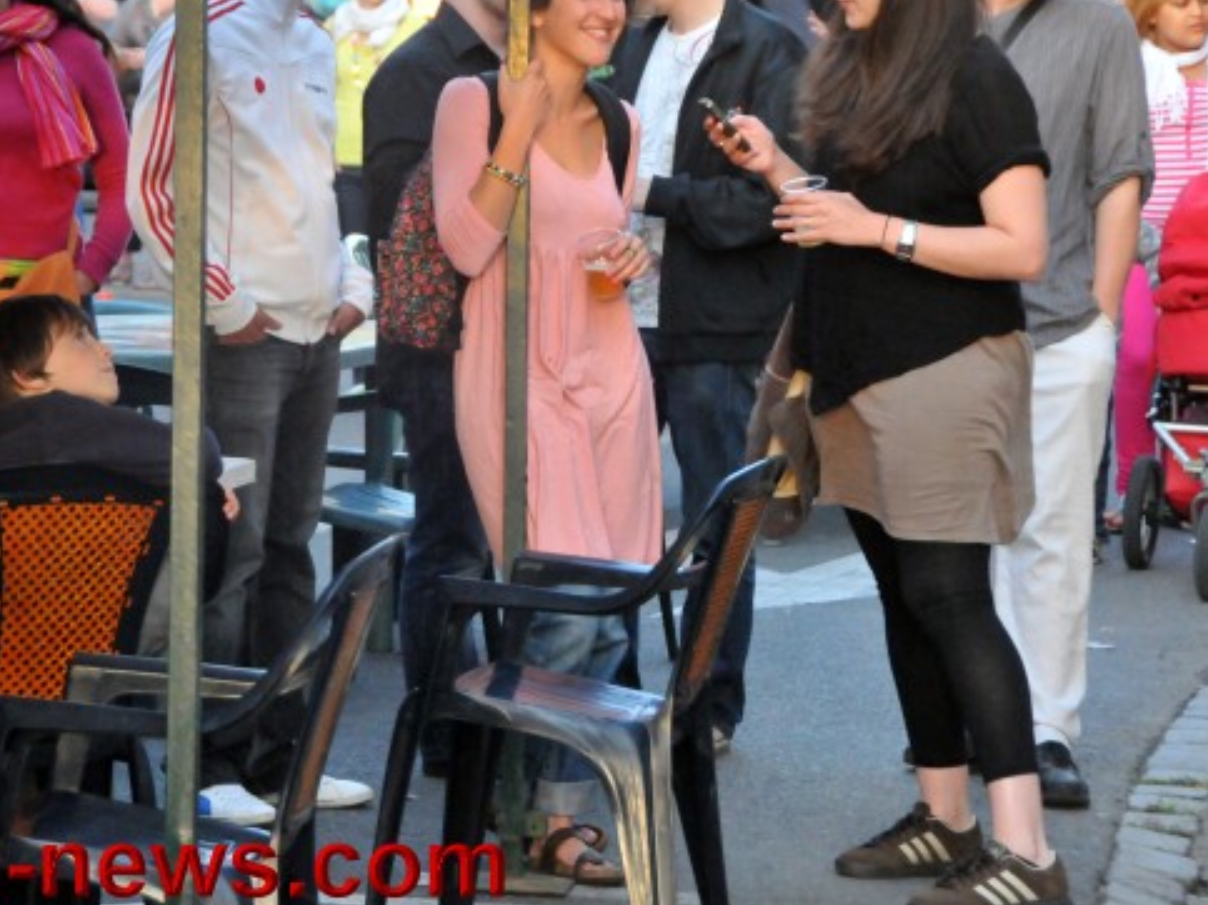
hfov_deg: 10.5
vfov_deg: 7.9
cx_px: 410
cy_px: 331
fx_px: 6559
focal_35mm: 188
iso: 3200
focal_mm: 90
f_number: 7.1
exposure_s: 1/200
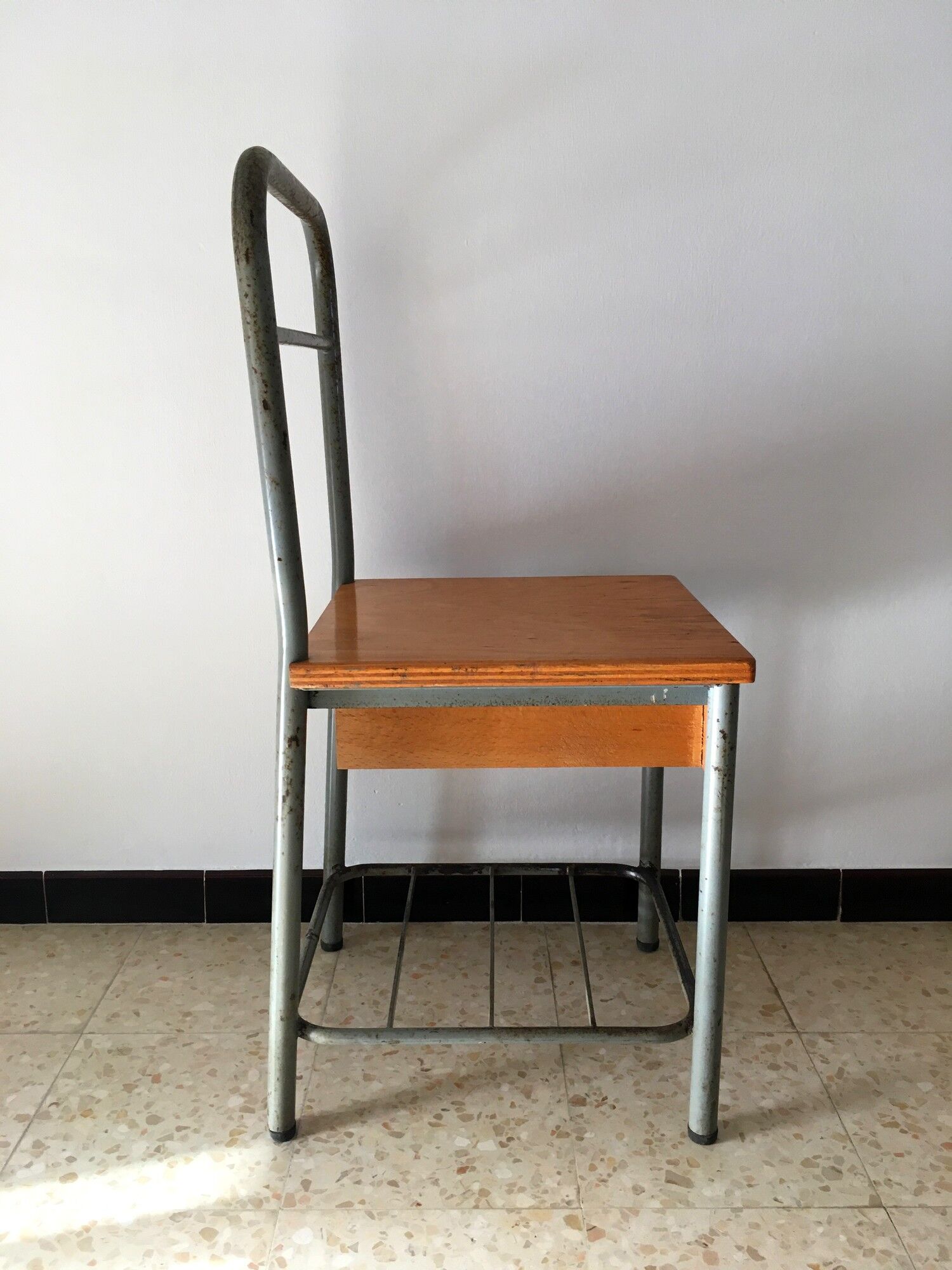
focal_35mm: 29
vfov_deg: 61.7
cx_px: 476
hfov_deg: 48.2
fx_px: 1063
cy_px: 635
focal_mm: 4.15
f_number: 2.2
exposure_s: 1/33
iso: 50
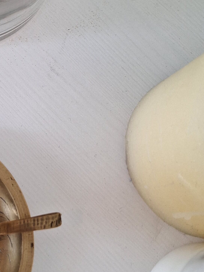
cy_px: 122
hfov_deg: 20.5
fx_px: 511
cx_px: -65
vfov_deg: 29.8
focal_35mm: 65
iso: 64
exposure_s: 1/100
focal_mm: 5.54
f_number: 1.8
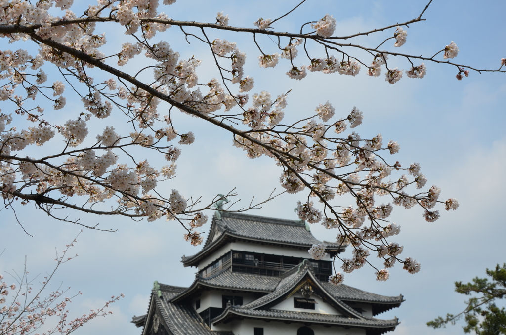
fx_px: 947
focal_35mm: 68
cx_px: 253
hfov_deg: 29.9
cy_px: 168
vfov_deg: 20.1
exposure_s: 1/320
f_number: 9
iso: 100
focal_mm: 45
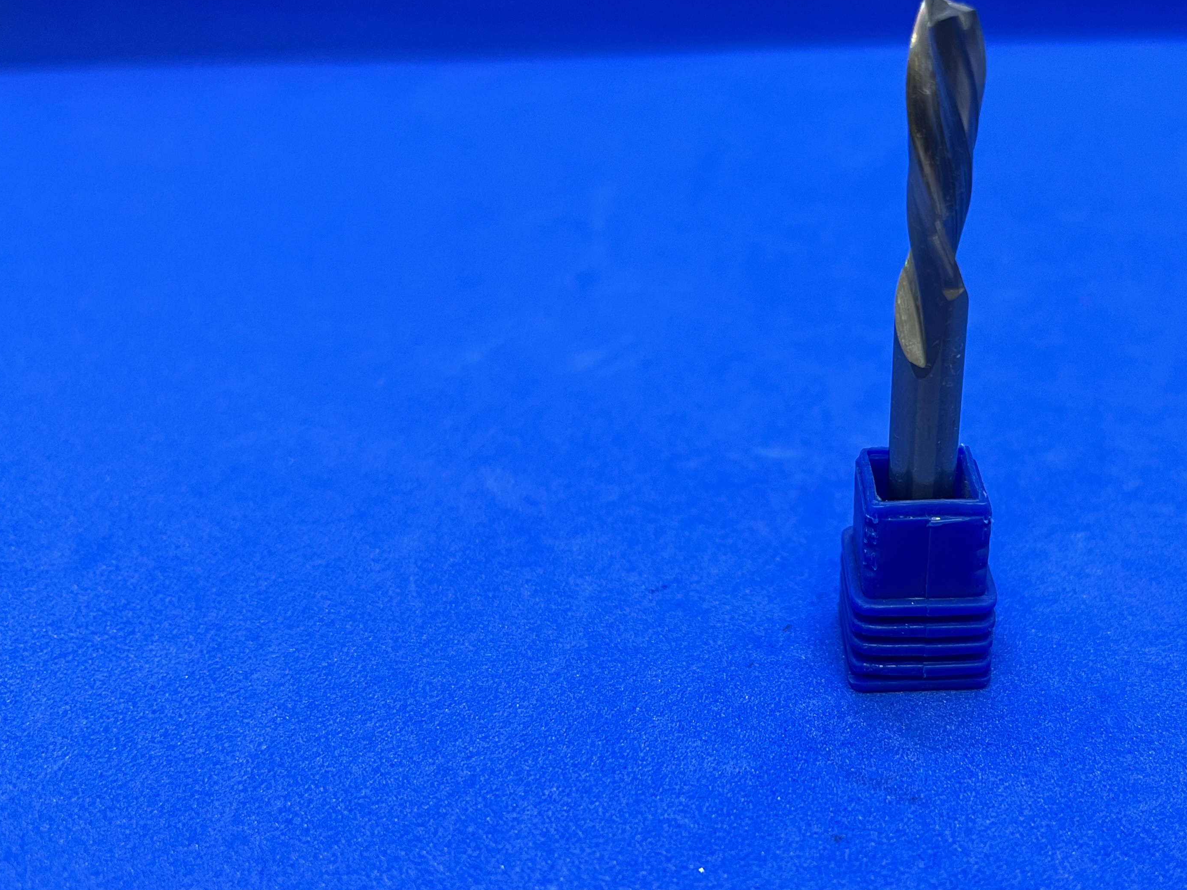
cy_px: 444
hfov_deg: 48.0
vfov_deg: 37.7
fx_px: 1303
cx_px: 814
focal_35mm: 38
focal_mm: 5.1
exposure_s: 1/50
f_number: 1.6
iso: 125
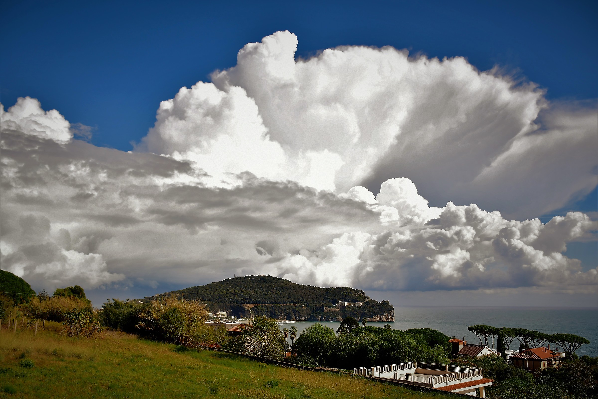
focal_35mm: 33
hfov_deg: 57.2
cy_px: 200
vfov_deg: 40.0
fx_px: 548
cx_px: 299
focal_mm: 22
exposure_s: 1/1250
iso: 100
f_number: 3.5
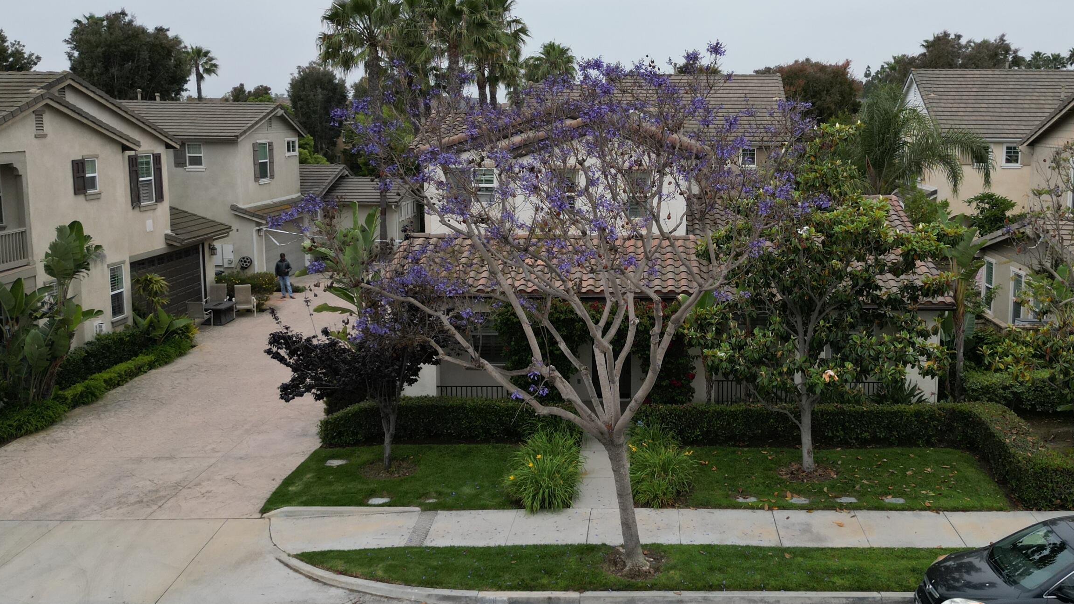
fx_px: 968
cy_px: 247
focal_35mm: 34
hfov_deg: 57.5
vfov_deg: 34.6
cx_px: 650
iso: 130
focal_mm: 6.72
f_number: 1.7
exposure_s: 1/3200
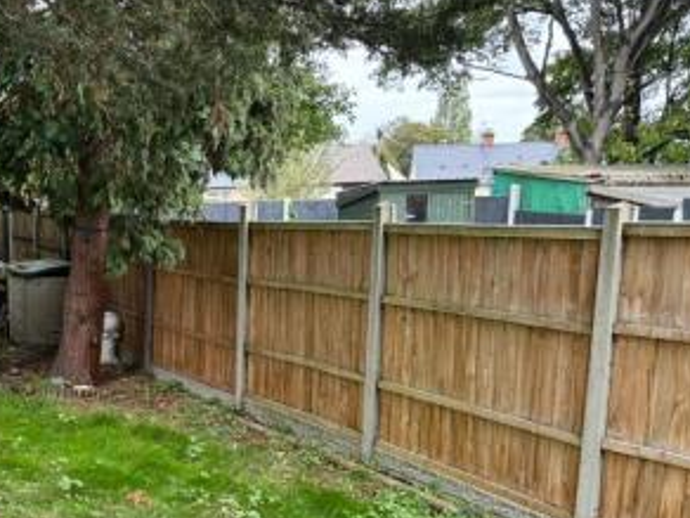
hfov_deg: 36.7
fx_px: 957
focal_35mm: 48
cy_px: 413
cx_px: 48
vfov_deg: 29.6
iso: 50
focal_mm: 6.76
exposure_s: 1/139
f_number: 1.78
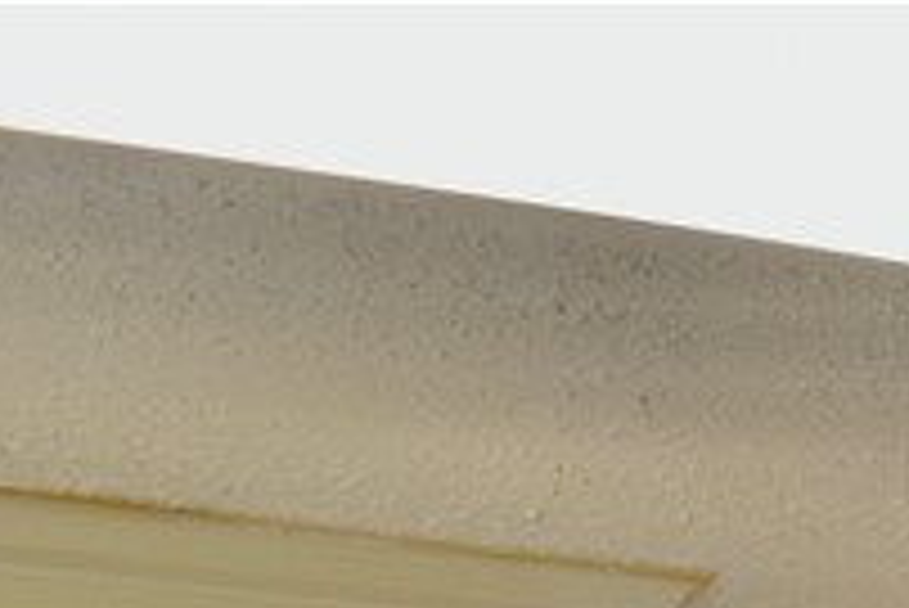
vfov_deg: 8.4
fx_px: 3664
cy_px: 1624
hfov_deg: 13.3
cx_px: 1413
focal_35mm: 145
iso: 400
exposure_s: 1/80
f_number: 4.5
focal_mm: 18
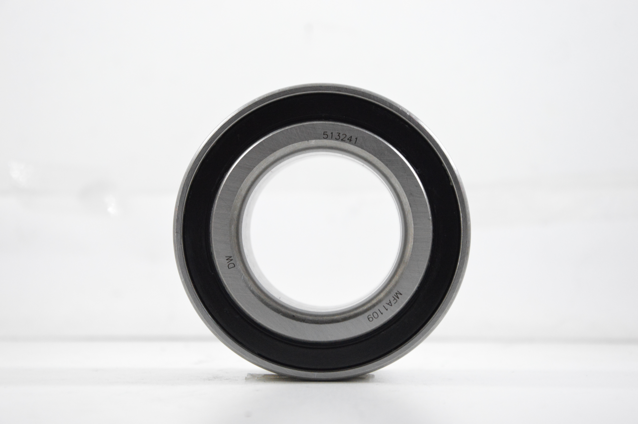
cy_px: 212
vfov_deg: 12.2
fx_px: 1992
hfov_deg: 18.2
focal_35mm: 112
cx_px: 319
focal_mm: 75
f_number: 7.1
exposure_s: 1/100
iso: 3200
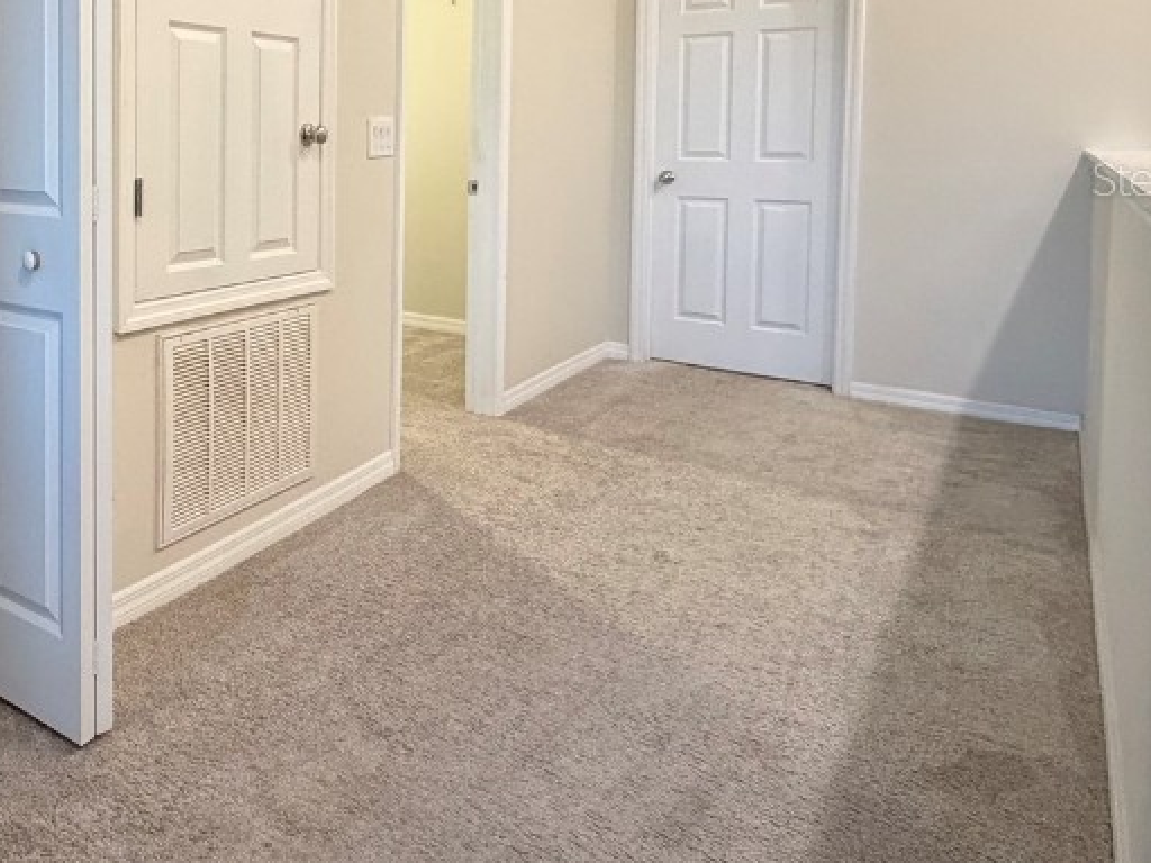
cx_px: 153
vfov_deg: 47.2
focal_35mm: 28
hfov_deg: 56.3
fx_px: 931
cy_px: 178
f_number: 2.2
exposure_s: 1/60
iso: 500
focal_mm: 2.22
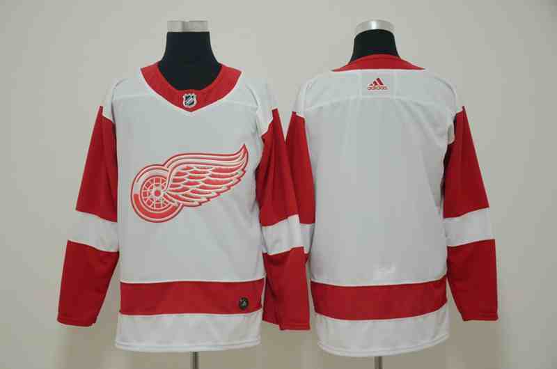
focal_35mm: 52
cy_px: 184
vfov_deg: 25.6
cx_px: 278
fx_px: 811
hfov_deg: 37.9
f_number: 5
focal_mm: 35
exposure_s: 1/100
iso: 4000
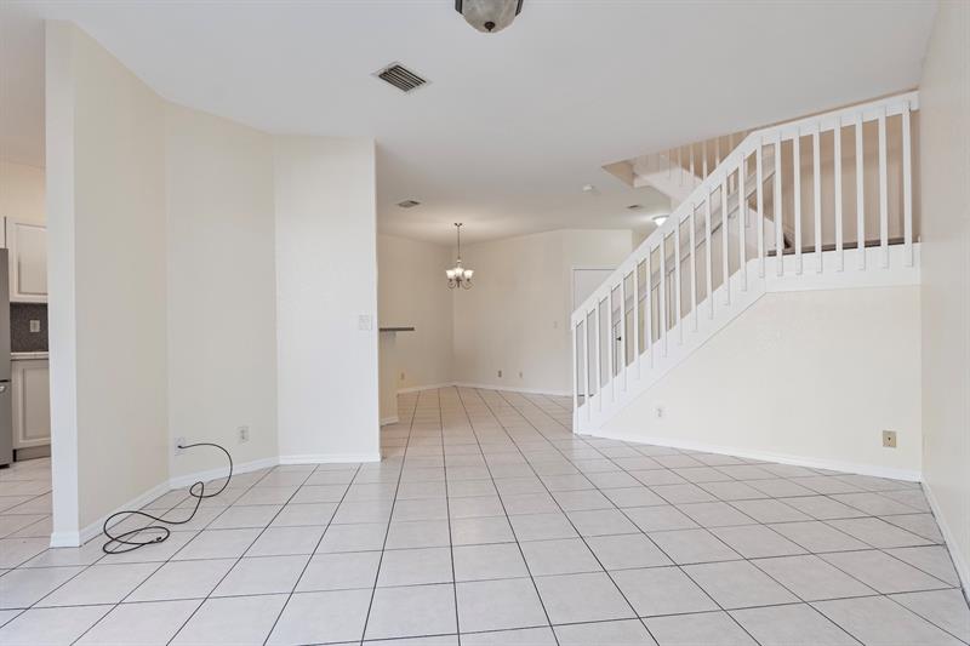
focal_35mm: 16
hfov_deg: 95.0
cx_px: 485
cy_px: 323
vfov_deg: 72.0
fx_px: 444
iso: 100
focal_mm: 11
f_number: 9.5
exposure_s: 1/3
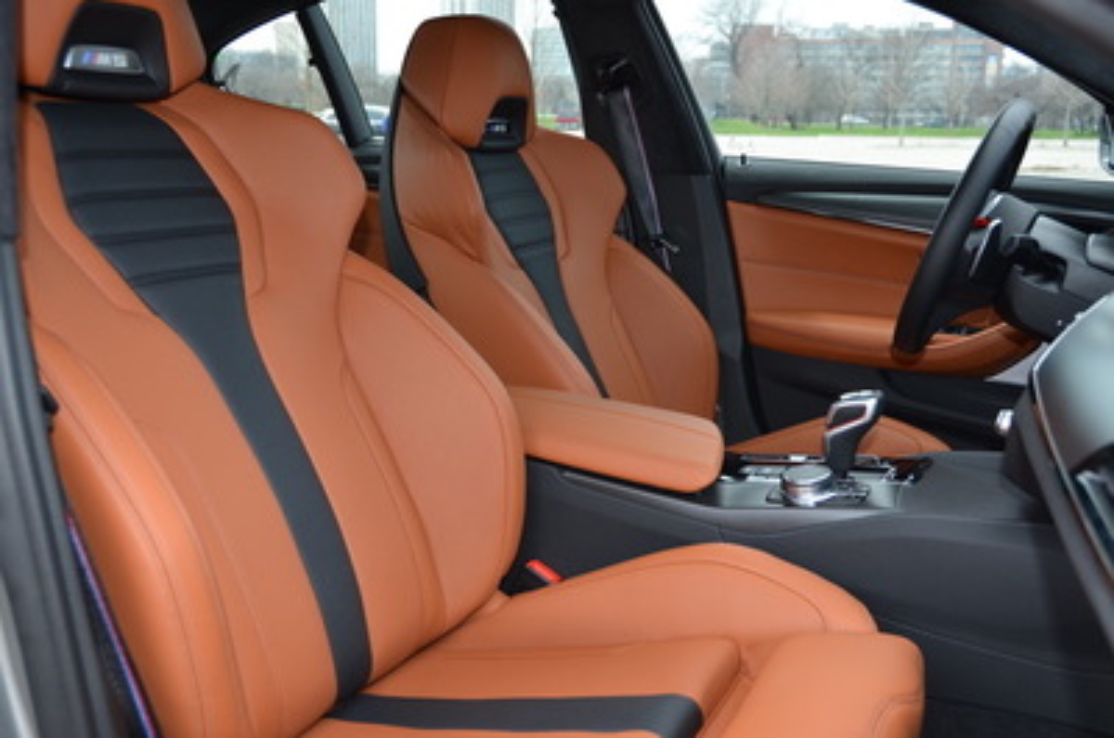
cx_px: 557
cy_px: 369
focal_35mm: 36
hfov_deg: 53.2
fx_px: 1112
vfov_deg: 36.7
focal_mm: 24
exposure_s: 1/250
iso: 140
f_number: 4
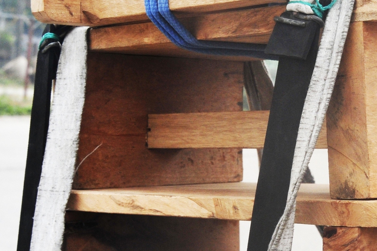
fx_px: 1203
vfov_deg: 11.9
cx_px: 309
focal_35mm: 115
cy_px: 137
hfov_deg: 17.6
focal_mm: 40
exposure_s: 1/125
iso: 1000
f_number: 11
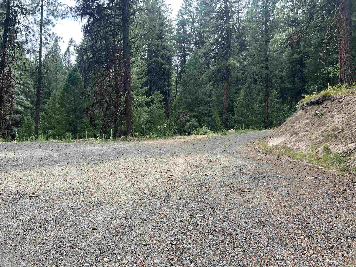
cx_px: 178
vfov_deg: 53.1
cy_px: 134
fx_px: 267
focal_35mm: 26
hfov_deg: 67.3
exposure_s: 1/567
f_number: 1.5
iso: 50
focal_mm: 5.7
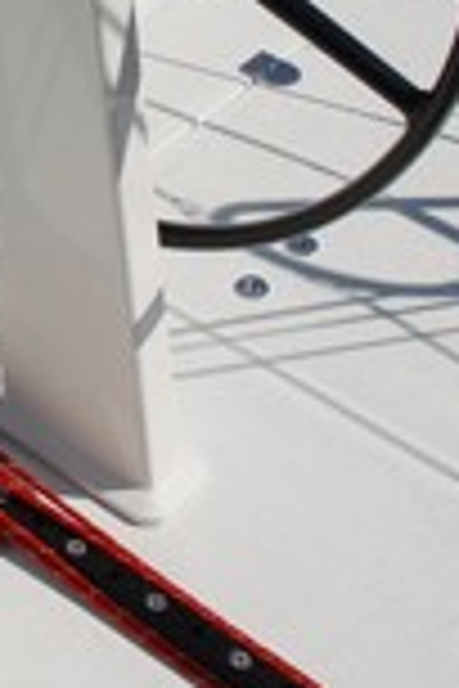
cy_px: 45
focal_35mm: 94
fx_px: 1798
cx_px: -97
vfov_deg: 21.1
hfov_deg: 14.1
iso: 250
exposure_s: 1/500
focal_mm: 20
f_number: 11
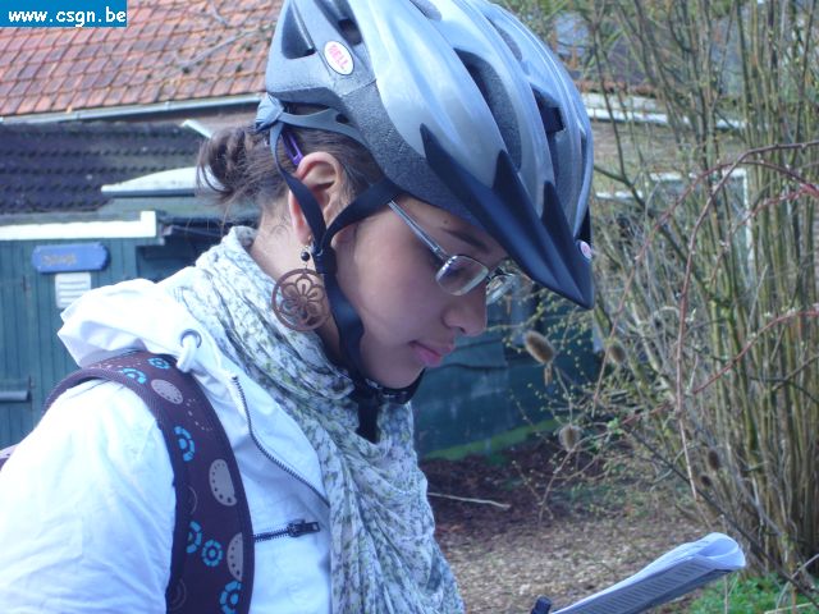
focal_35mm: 105
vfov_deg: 14.1
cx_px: 410
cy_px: 307
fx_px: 2484
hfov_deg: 18.7
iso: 80
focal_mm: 17.4
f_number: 5
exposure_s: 1/50
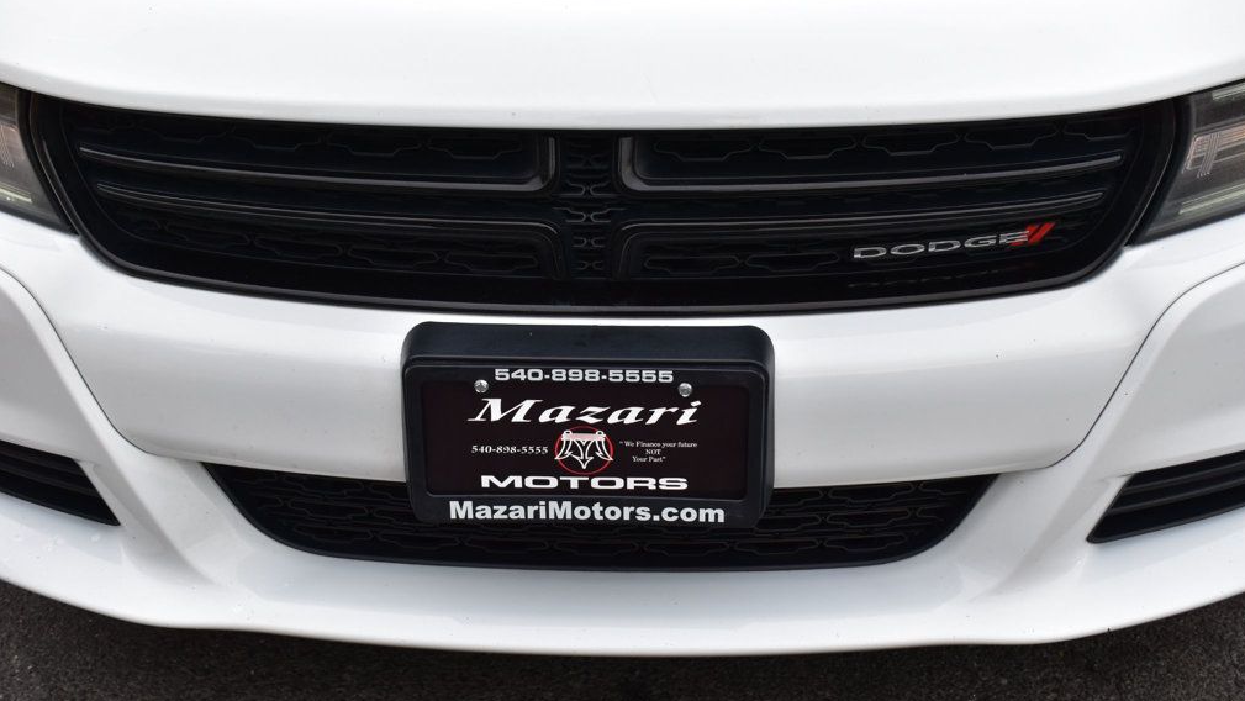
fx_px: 1684
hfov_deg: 40.6
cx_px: 631
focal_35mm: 51
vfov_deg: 23.5
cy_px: 375
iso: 400
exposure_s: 1/50
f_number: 8
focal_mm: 32
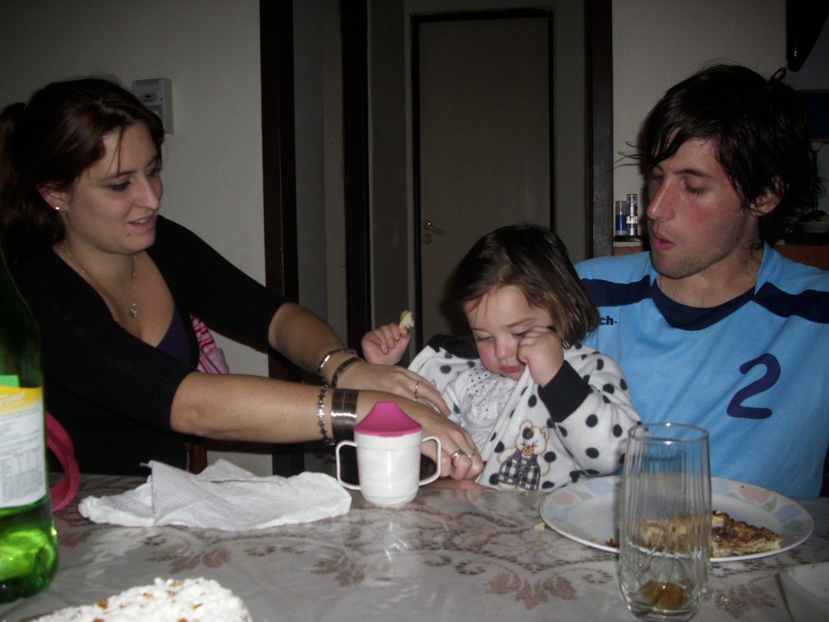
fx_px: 742
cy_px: 311
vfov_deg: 45.4
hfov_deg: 58.4
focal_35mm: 31
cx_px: 414
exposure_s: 1/200
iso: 50
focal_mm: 6.2
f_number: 2.8
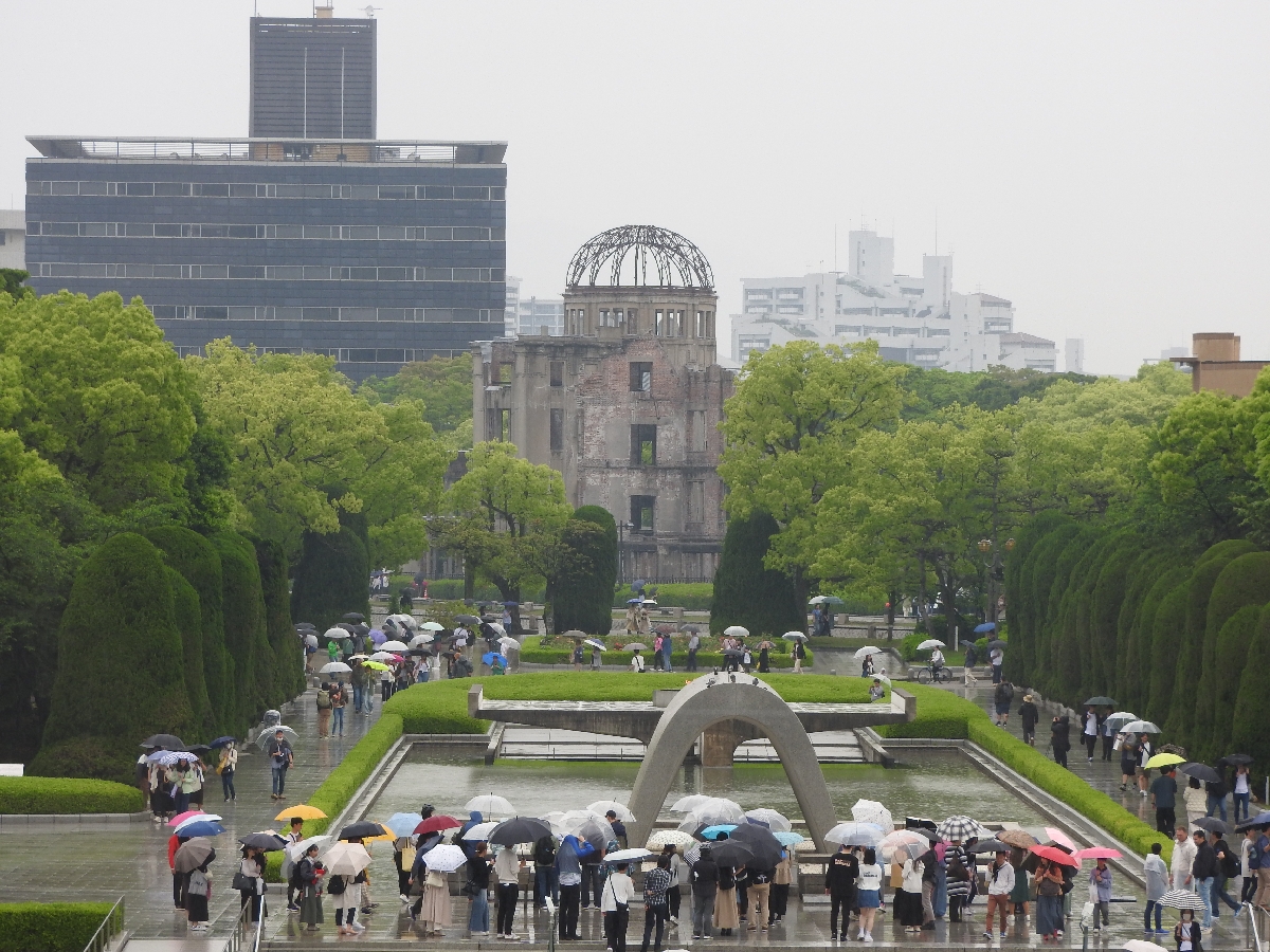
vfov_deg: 8.7
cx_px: 635
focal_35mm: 170
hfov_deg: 11.6
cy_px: 476
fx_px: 6237
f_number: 5.2
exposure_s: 1/160
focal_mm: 30.5
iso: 100
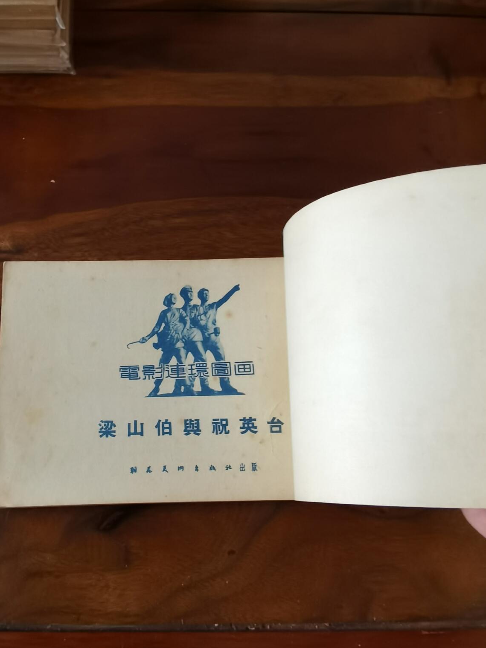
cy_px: 321
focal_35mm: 32
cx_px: 274
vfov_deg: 56.8
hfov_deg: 44.1
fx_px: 599
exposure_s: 1/33.3
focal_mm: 2.26
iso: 400
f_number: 2.2
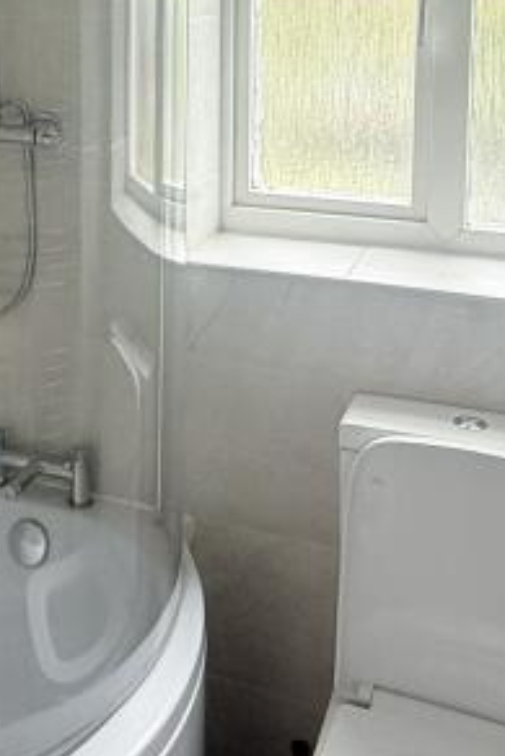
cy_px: 98
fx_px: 1072
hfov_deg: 25.8
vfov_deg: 36.8
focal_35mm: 51
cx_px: 62
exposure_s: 1/104
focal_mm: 2.22
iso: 64
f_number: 2.2
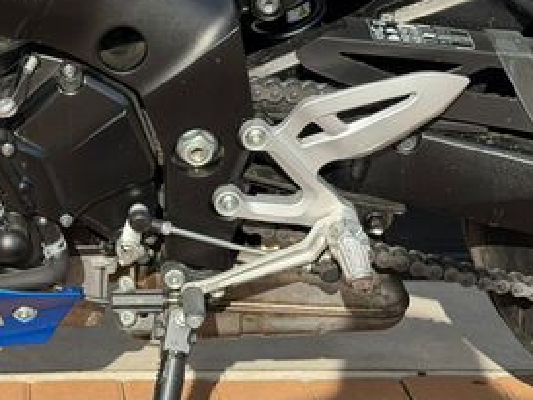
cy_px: 95
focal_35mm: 112
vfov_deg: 13.2
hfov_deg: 17.3
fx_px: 1726
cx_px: 41
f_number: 1.78
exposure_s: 1/2342
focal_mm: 6.76
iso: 100
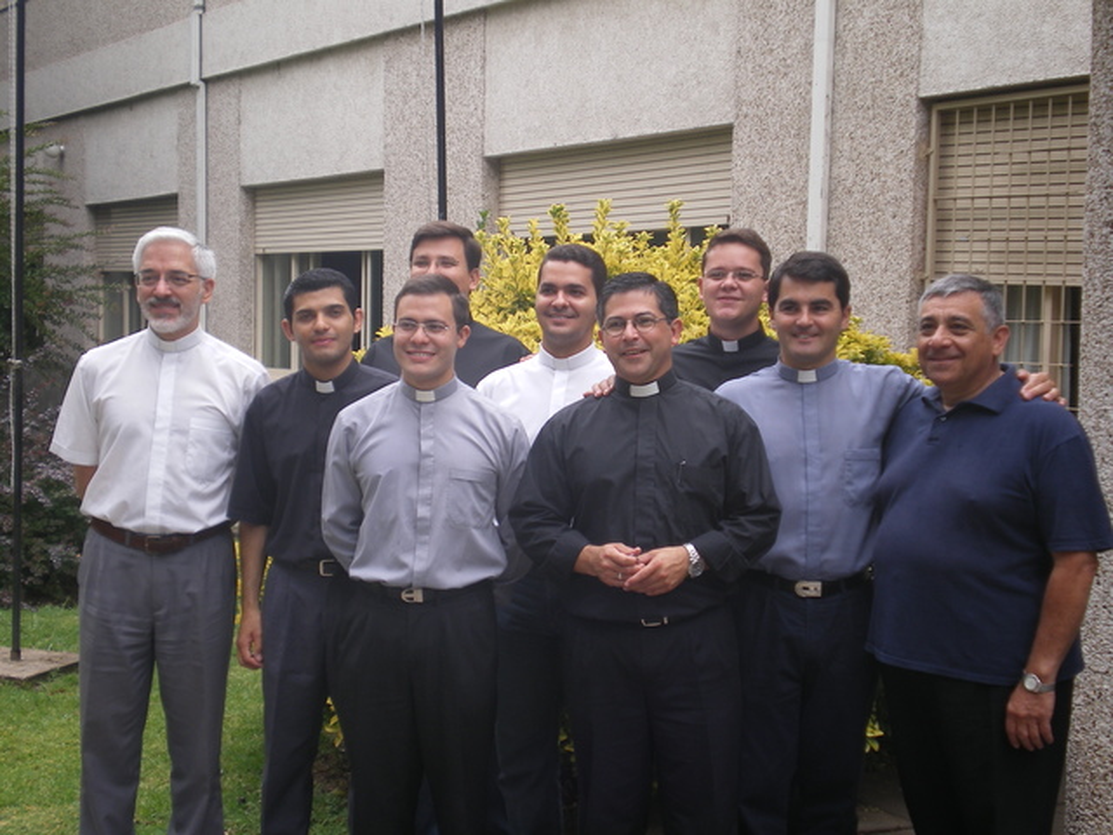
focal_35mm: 56
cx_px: 556
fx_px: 1801
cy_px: 418
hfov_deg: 34.3
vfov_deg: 26.1
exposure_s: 1/50
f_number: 3.9
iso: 64
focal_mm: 9.3
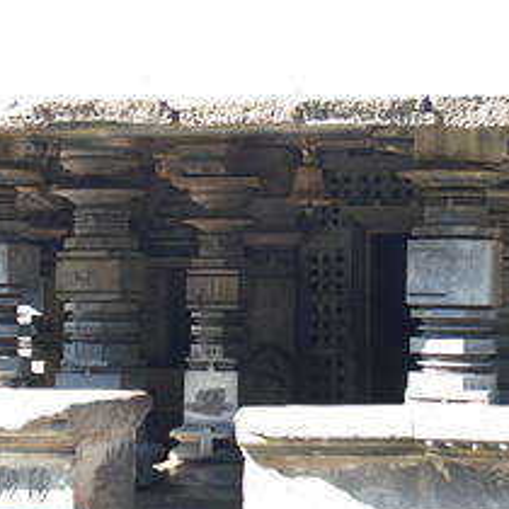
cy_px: 320
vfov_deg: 18.7
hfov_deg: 18.7
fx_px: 1547
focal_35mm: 93
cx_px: 247
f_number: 3.5
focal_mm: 24
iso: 100
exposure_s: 1/125
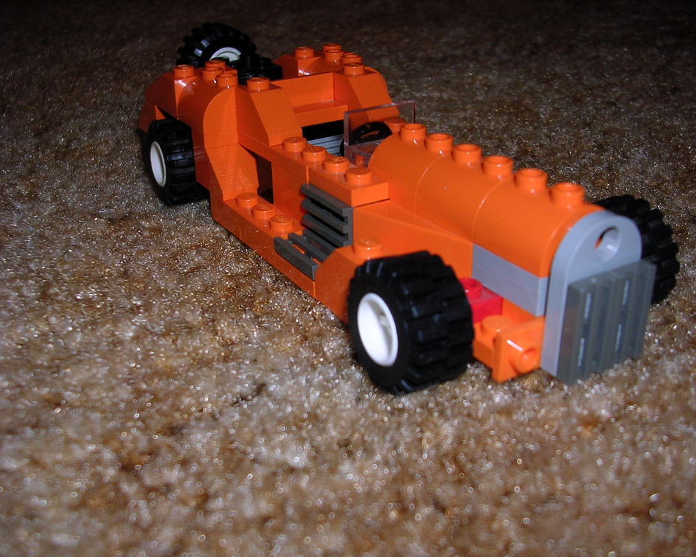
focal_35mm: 40
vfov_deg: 37.3
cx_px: 342
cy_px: 281
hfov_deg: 45.8
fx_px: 824
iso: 50
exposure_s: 1/60.1
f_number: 2.8
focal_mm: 5.8
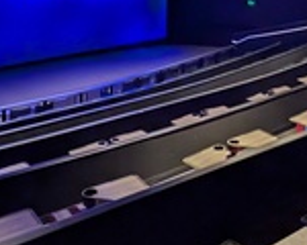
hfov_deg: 36.5
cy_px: -22
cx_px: 227
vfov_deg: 27.7
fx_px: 454
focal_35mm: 50
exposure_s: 1/5
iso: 223
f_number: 1.95
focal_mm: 2.23
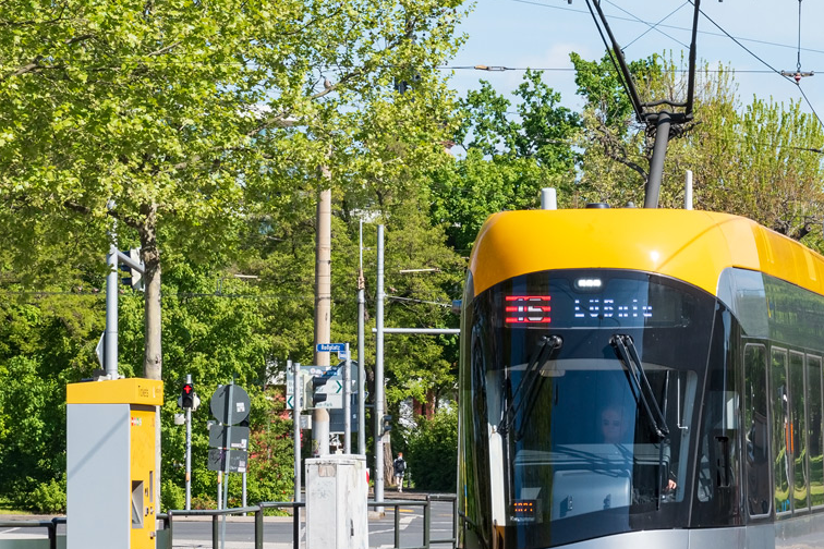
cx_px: 784
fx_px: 4577
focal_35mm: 200
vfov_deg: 6.9
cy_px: 293
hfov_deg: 10.2
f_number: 11
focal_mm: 70
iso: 400
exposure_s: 1/400
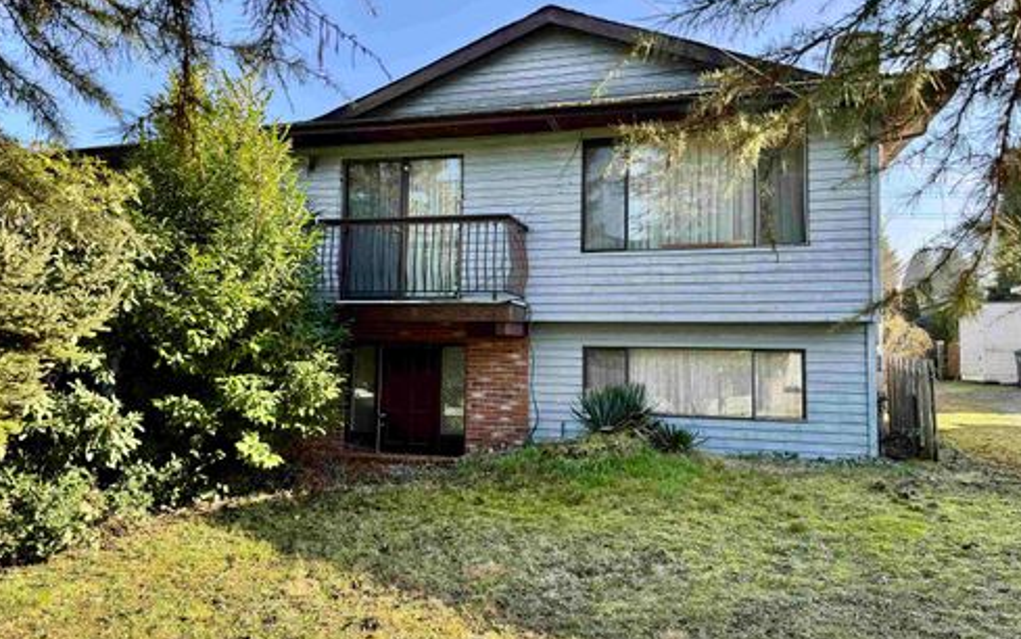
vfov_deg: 47.6
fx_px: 724
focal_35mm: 26
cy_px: 306
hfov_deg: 70.4
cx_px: 512
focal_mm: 6.76
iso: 80
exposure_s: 1/544
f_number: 1.78
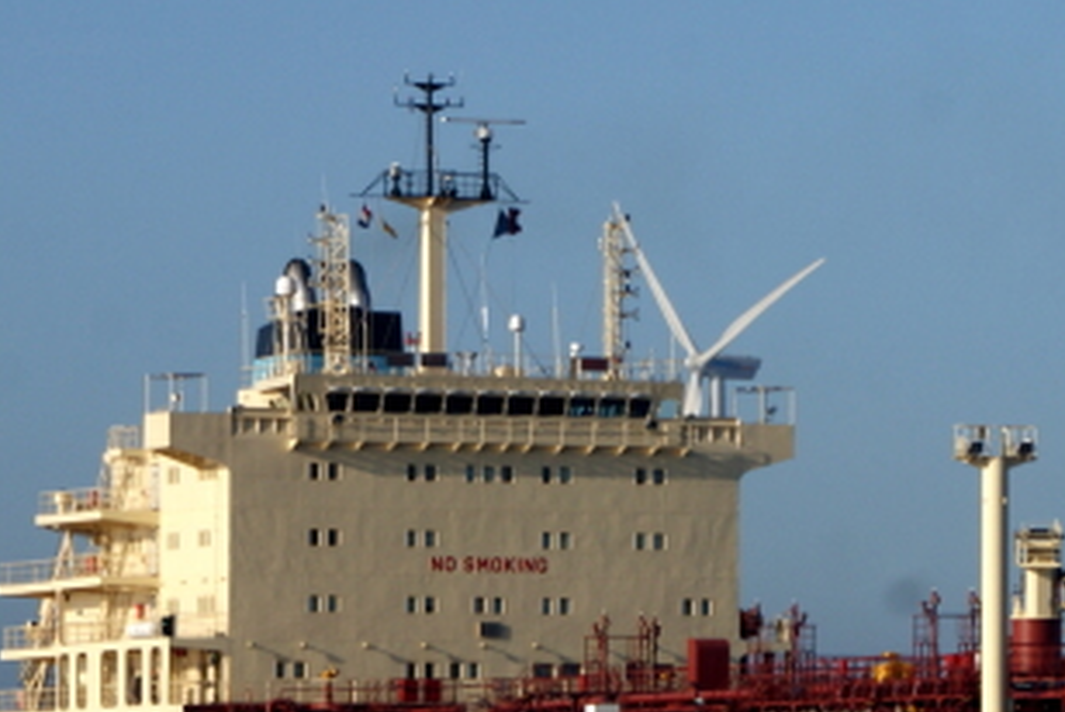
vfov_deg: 4.7
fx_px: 8655
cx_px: 1269
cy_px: 397
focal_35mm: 292
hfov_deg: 7.0
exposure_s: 1/320
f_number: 10
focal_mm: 75
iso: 100
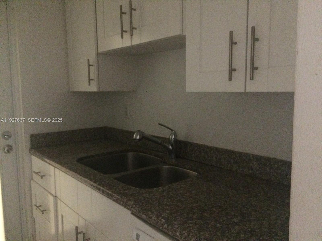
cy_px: 120
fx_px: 270
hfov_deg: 61.7
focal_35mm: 29
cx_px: 161
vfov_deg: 48.2
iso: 1000
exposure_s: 1/15
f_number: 2.2
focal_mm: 4.15
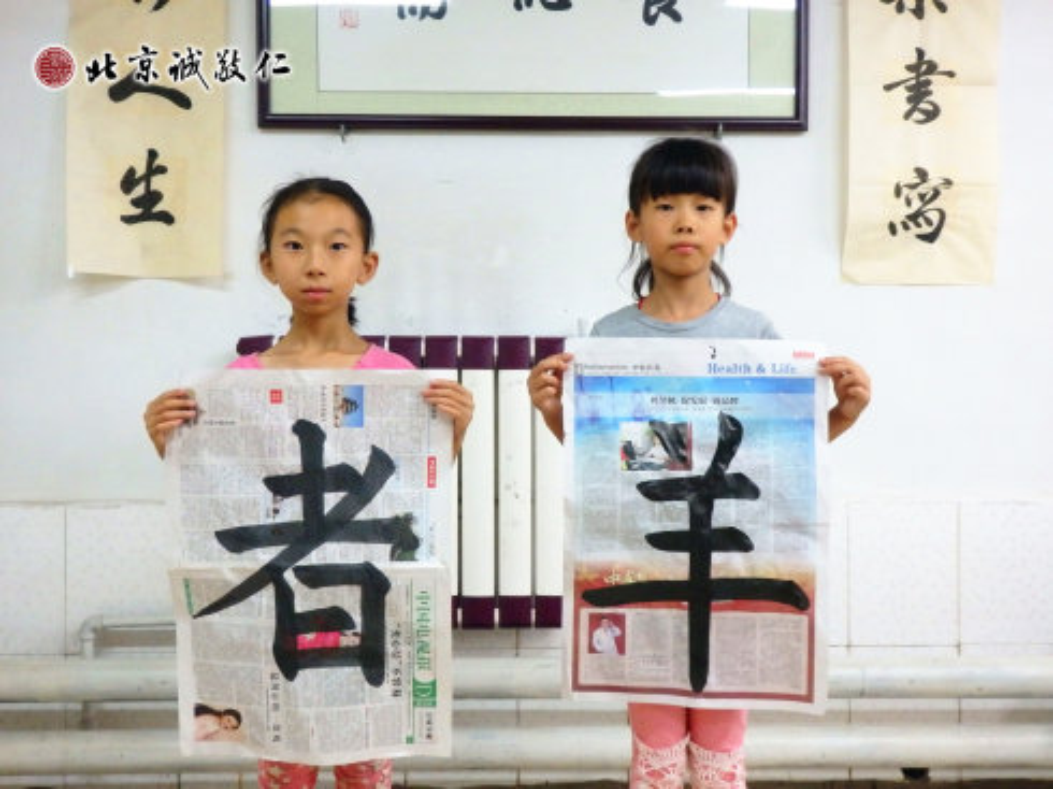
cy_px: 394
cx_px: 526
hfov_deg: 50.2
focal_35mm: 37
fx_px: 1125
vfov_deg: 38.6
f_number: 3.6
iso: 800
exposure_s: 1/60
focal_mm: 6.6
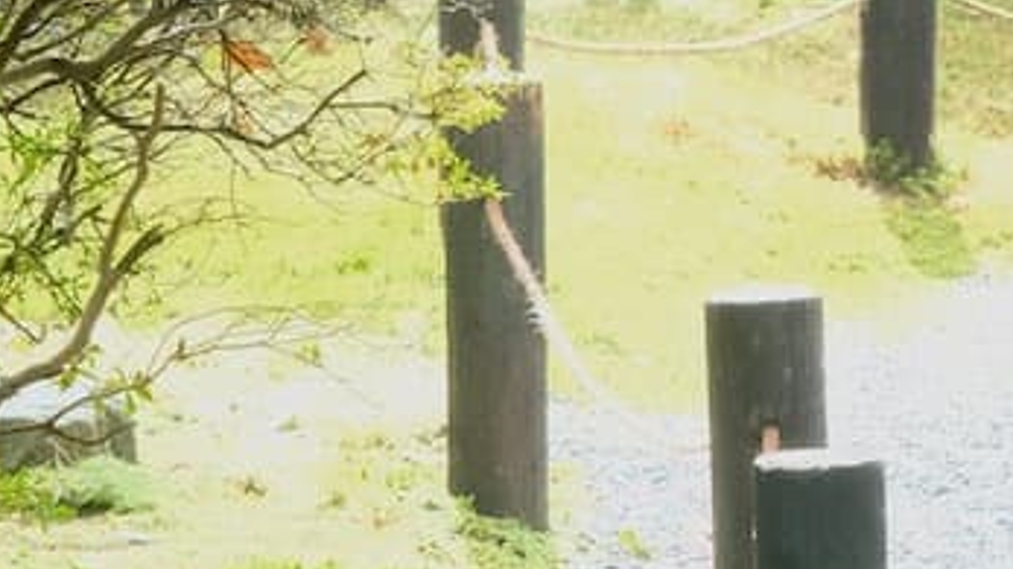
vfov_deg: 3.2
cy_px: -426
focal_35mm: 383
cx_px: 1833
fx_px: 10285
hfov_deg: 5.5
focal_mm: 58.6
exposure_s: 1/200
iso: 1600
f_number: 6.4
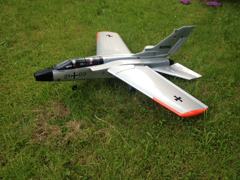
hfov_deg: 52.6
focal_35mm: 35
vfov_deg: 40.7
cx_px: 120
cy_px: 90
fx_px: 243
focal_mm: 4.28
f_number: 2.4
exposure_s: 1/159
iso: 50
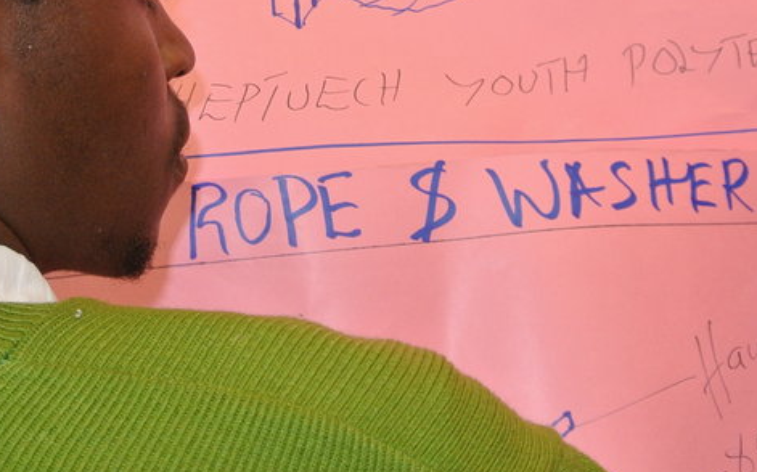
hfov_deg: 28.9
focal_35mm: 71
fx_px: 1464
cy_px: 67
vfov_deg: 18.1
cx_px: 288
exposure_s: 1/60
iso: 400
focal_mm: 12.2
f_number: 3.8
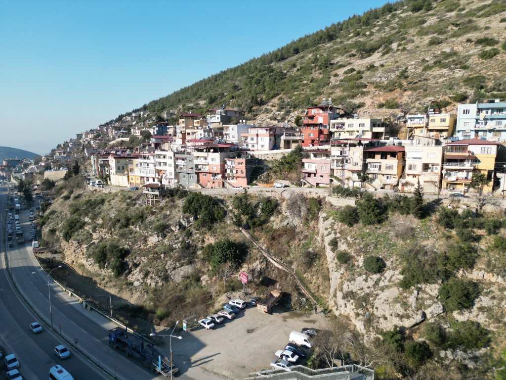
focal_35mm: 24
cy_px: 190
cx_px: 253
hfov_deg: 71.6
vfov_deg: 56.8
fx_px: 351
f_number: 1.7
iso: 150
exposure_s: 1/2000
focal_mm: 6.72
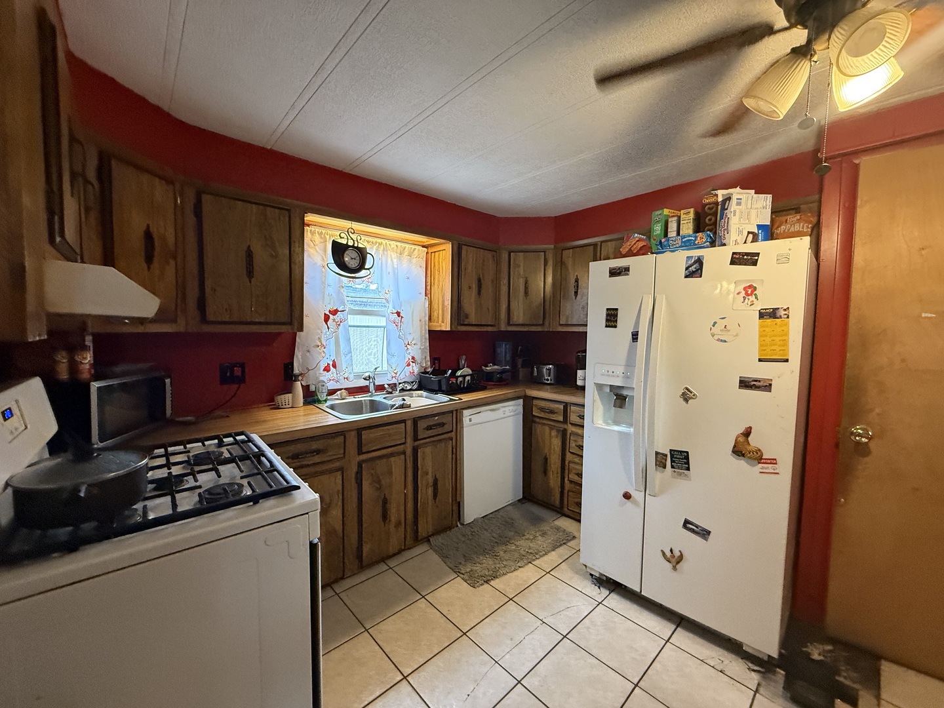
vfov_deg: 85.7
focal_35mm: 14
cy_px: 354
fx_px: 382
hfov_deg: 102.1
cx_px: 472
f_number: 2.2
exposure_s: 1/60
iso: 500
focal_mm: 2.22
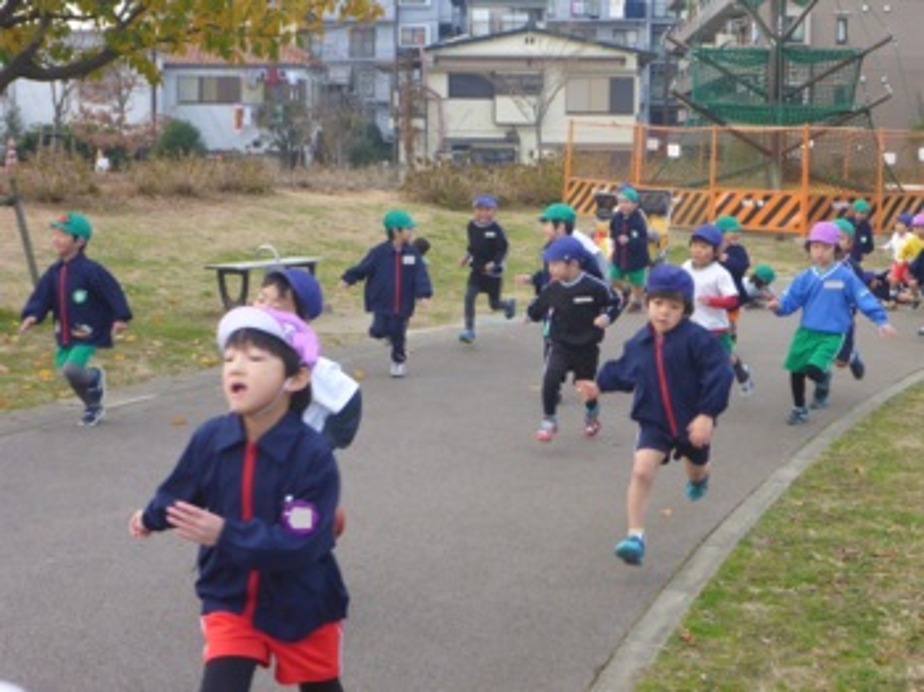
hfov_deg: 36.2
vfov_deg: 27.5
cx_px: 462
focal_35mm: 53
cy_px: 346
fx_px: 1414
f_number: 4.7
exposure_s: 1/320
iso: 200
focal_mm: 9.1
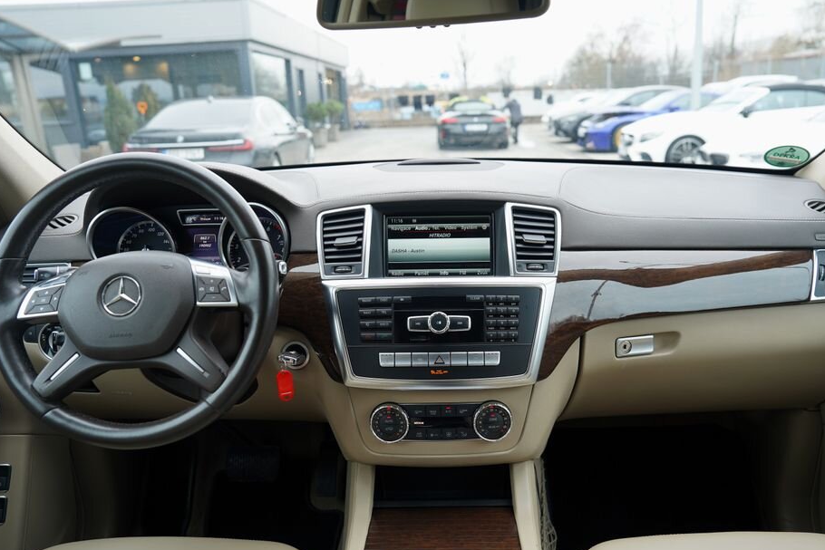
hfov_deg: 67.3
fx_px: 619
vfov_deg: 47.9
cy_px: 307
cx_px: 438
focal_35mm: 27
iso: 100
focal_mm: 24
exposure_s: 1/50
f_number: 3.5
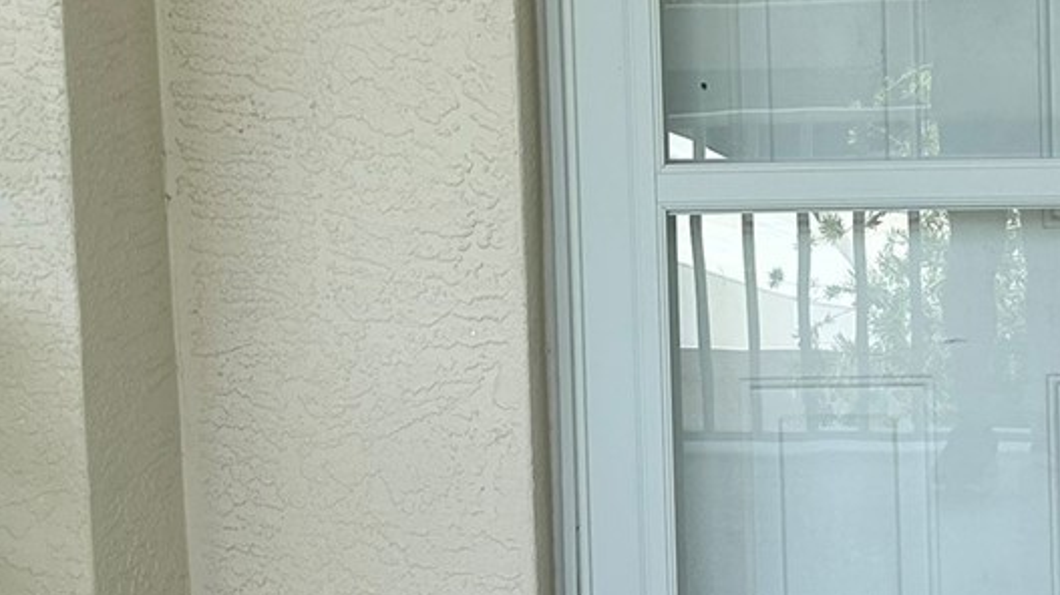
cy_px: 12
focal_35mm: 86
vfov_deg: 13.9
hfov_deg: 24.3
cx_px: 867
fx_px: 2416
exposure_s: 1/902
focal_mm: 5.7
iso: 50
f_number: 1.5
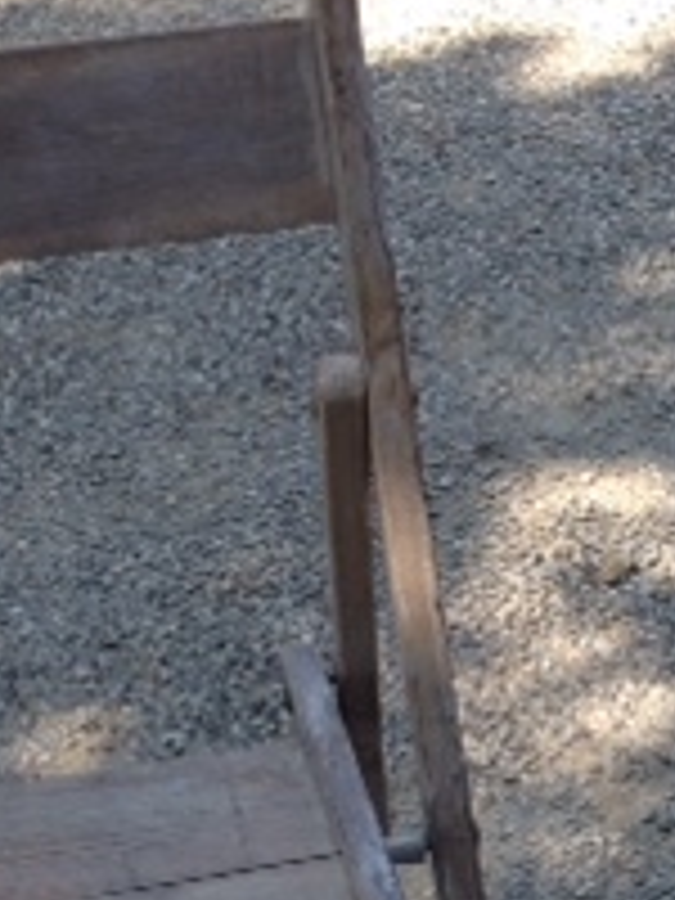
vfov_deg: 17.2
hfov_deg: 13.0
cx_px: 688
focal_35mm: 112
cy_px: 860
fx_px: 2912
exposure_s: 1/512
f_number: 2.4
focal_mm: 4.28
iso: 50
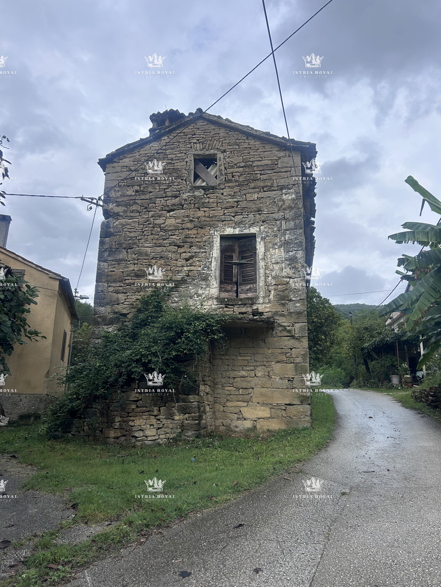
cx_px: 220
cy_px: 294
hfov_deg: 53.1
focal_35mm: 26
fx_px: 442
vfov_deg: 67.3
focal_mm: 5.7
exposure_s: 1/3831
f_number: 1.5
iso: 50
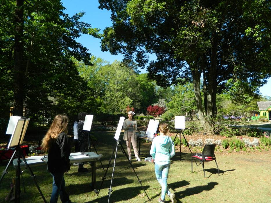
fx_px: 196
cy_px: 102
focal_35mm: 25
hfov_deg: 69.4
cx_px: 136
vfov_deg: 54.9
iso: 80
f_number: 3.1
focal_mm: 4.5
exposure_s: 1/500
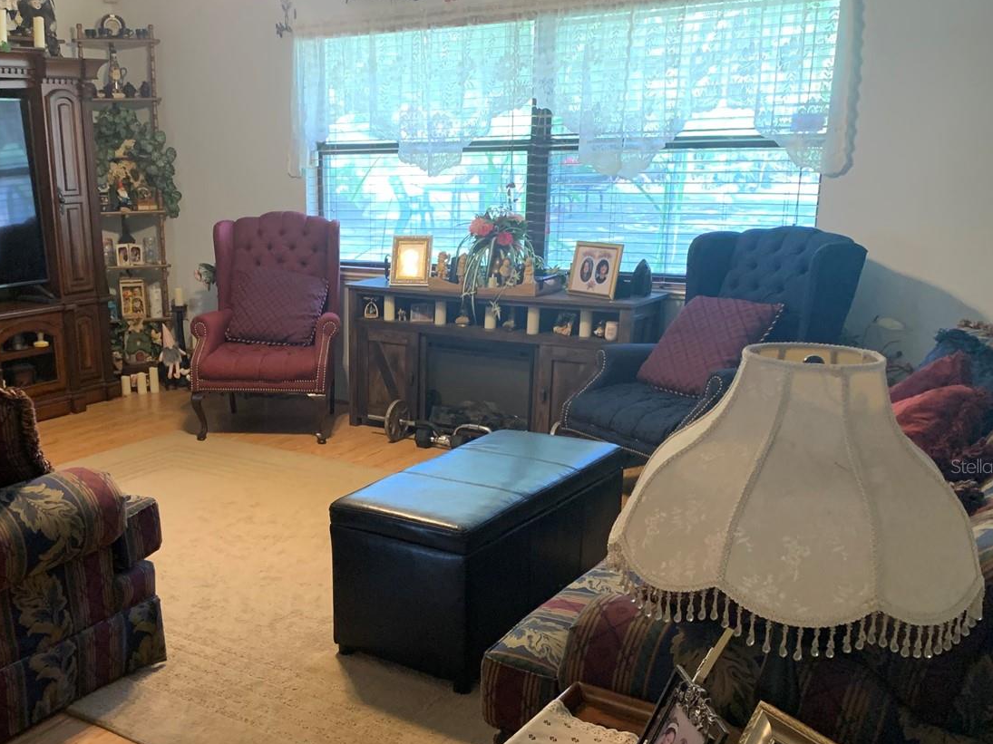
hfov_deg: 48.0
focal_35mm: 38
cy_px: 466
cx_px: 311
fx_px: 1090
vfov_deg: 37.5
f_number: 1.8
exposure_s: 1/40
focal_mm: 4.25
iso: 320
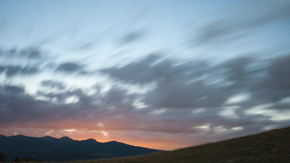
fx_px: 292
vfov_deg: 31.2
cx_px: 146
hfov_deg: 52.8
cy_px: 84
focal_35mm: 38
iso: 100
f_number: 10
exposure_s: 120
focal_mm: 24
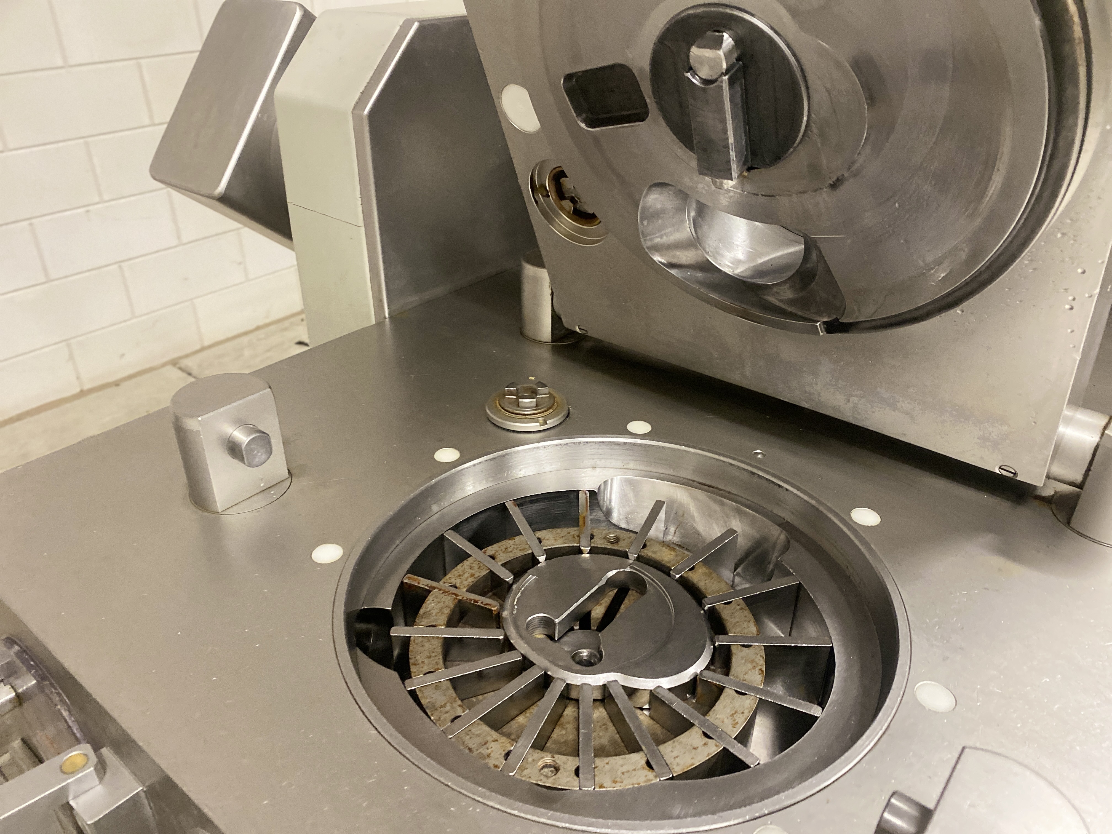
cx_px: 556
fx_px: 835
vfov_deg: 53.1
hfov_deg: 67.3
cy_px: 417
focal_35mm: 26
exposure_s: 1/33
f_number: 1.8
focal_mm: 4.25
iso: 500
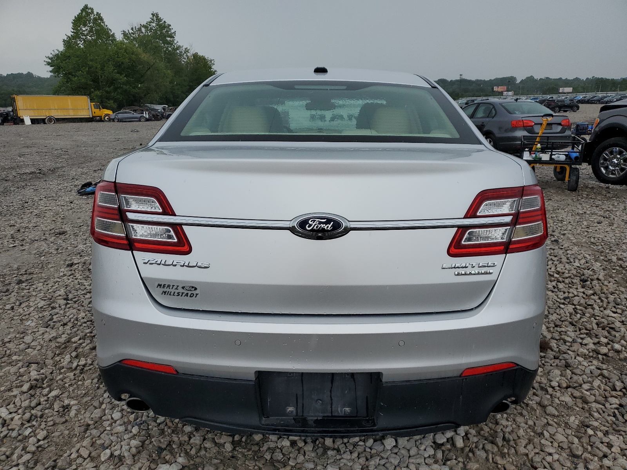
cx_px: 314
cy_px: 235
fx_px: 471
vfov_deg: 53.1
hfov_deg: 67.3
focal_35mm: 26
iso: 50
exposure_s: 1/1667
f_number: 1.5
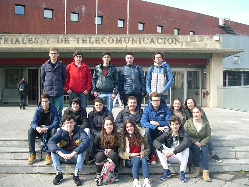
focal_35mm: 38
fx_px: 273
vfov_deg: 37.7
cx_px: 124
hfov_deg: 49.0
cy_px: 94
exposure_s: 1/278
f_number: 2.8
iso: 100
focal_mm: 8
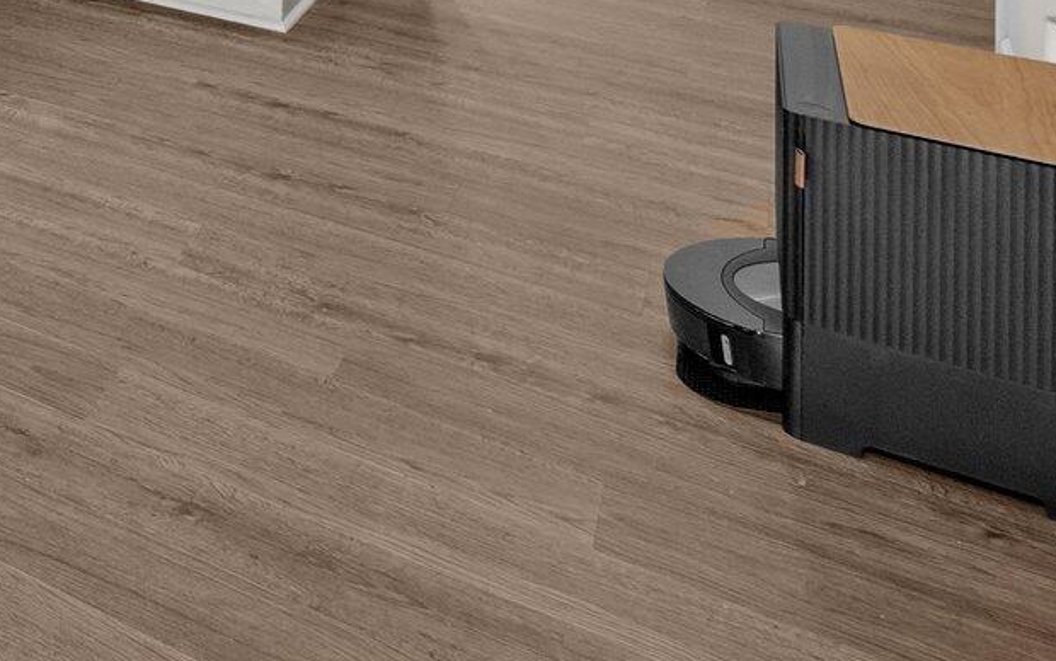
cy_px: -579
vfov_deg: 19.0
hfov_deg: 28.0
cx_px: -514
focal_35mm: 49
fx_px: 1411
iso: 400
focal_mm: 7
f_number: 4
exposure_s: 1/13
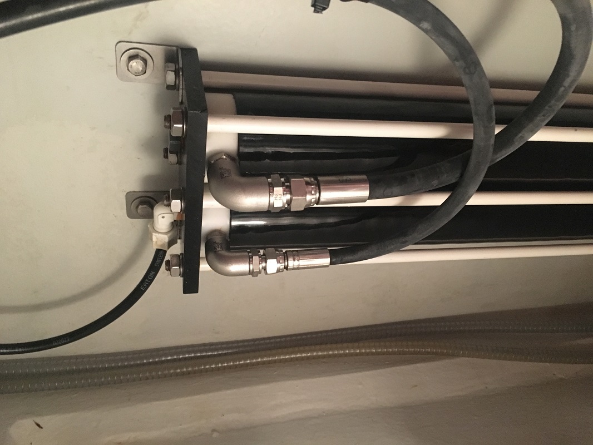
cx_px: 296
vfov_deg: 48.2
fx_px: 497
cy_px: 222
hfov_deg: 61.6
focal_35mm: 29
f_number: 2.2
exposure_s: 1/17
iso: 320
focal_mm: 4.15
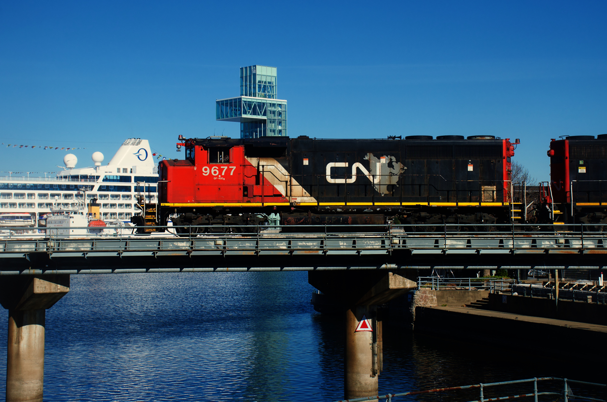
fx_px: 959
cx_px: 304
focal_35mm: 57
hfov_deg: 35.1
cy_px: 201
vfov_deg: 23.7
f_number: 8
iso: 250
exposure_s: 1/640
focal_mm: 38
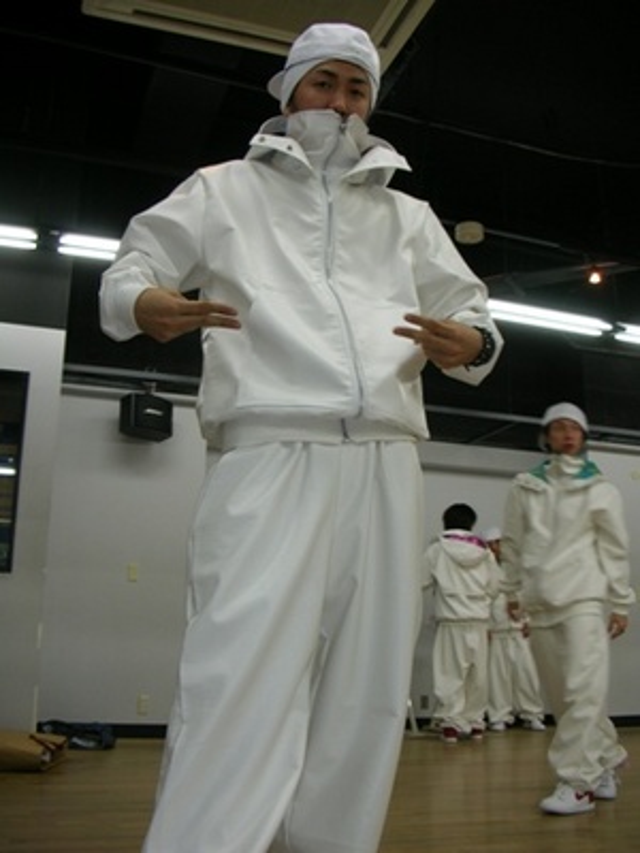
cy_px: 426
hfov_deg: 40.7
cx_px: 320
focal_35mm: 35
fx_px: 863
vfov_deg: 52.6
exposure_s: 1/30
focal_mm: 5.8
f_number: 3
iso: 50
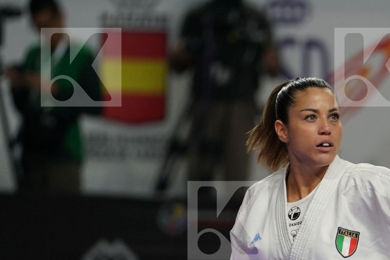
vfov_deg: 2.3
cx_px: 375
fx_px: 6499
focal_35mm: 600
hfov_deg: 3.4
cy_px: 221
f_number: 2.8
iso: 1250
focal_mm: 200
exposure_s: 1/1000
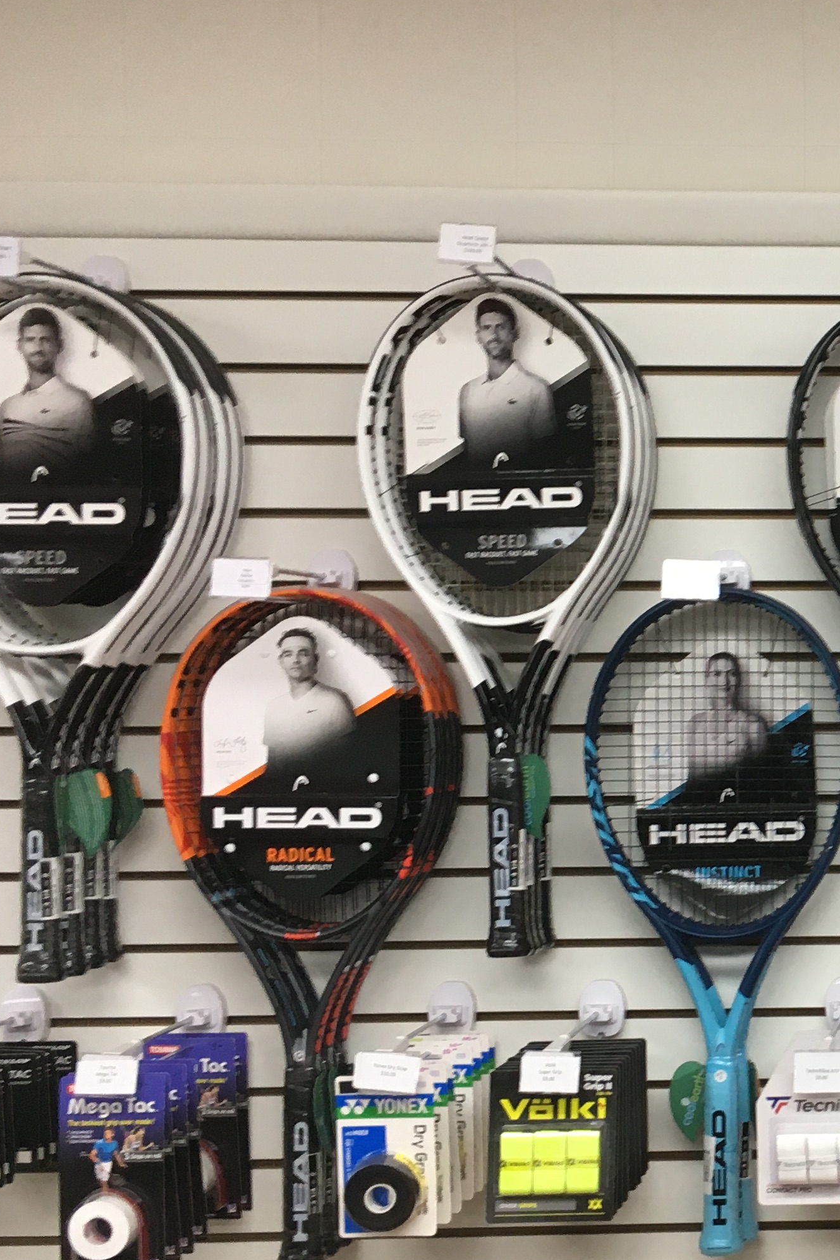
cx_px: 1153
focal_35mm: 61
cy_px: 705
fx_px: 2135
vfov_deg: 32.9
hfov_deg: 20.0
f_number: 2.2
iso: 50
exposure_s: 1/30
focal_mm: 4.15
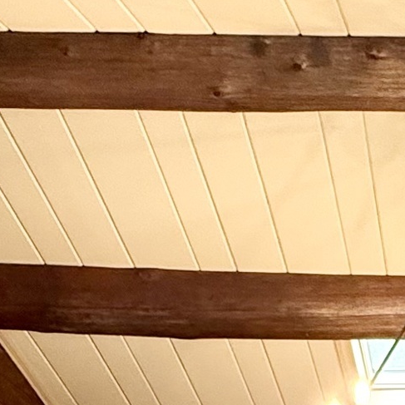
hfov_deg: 20.2
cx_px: 536
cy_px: 730
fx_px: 1032
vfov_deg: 17.8
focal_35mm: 78
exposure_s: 1/120
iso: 320
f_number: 2.2
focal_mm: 2.22
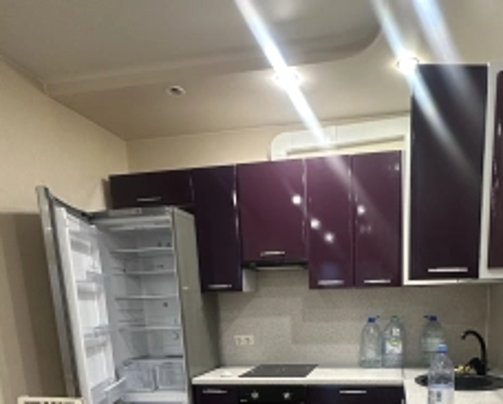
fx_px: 417
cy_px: 384
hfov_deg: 61.1
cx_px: 323
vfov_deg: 45.3
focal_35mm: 28
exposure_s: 1/50
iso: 320
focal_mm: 2.22
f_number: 2.2
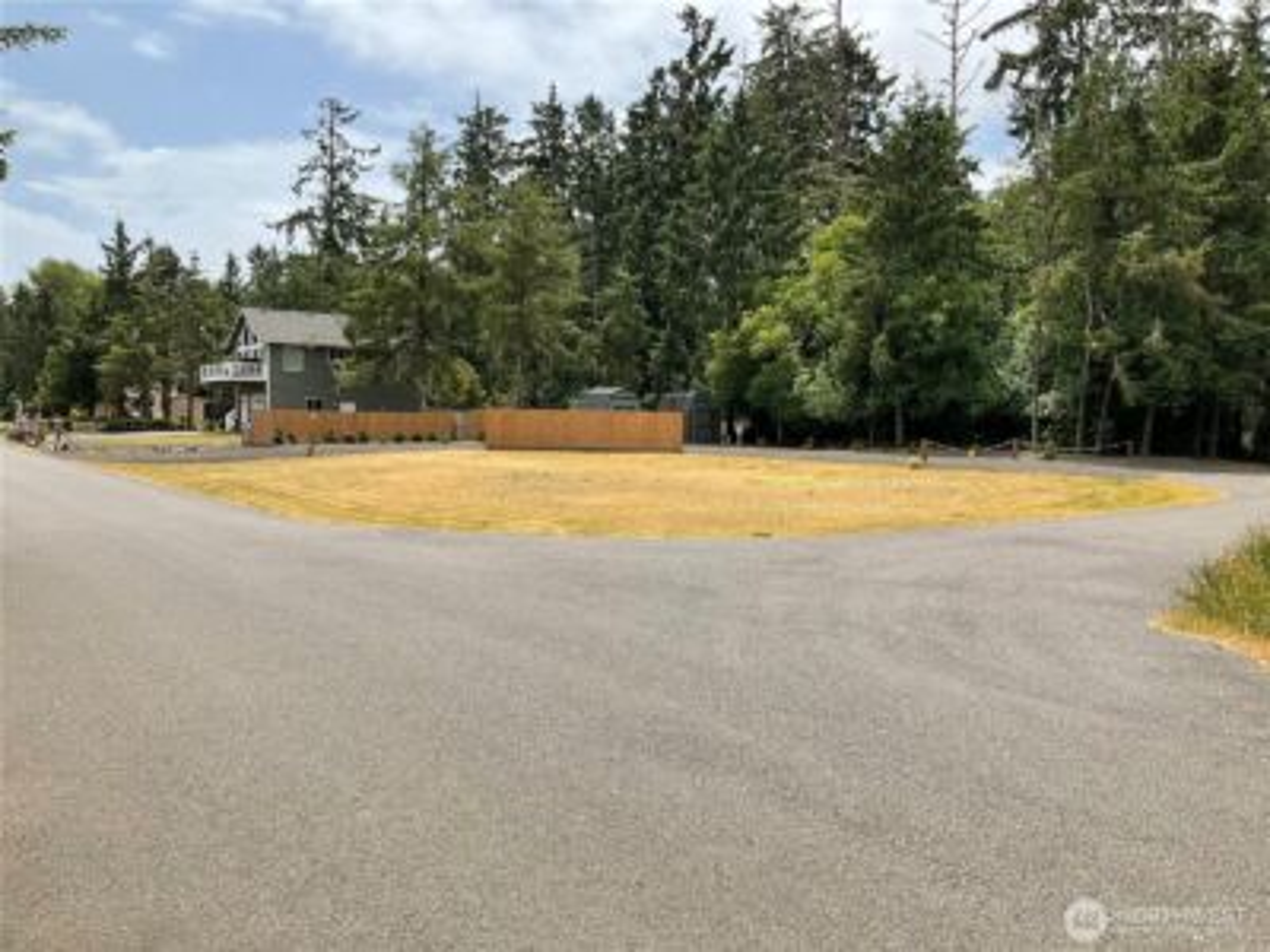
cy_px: 476
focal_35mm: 29
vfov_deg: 48.2
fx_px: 1064
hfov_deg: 61.7
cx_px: 635
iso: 25
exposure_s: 1/1912
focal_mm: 3
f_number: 1.8
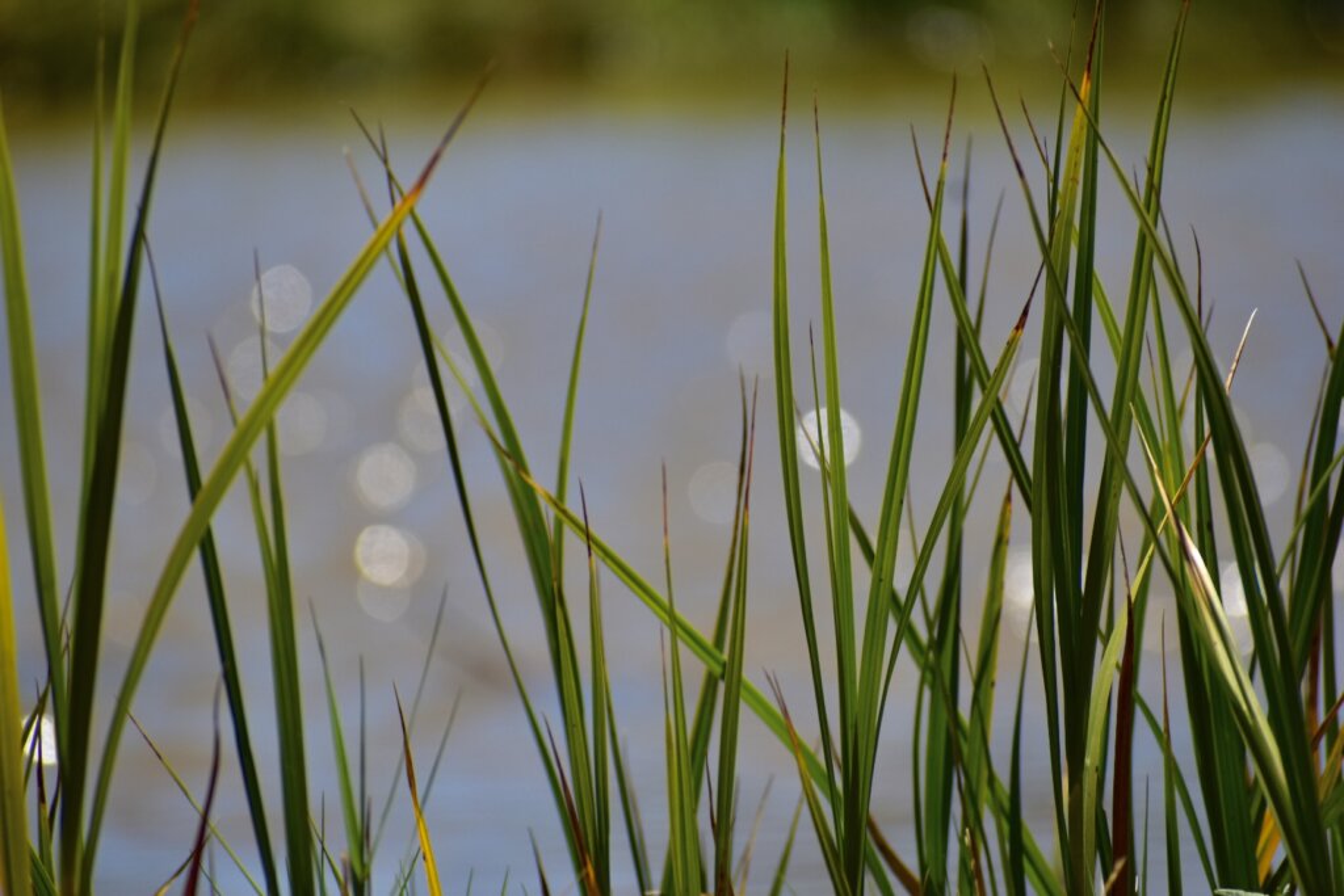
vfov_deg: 3.1
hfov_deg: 4.6
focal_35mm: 450
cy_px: 448
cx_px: 672
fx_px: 16801
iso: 200
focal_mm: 300
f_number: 6.3
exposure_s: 1/1000
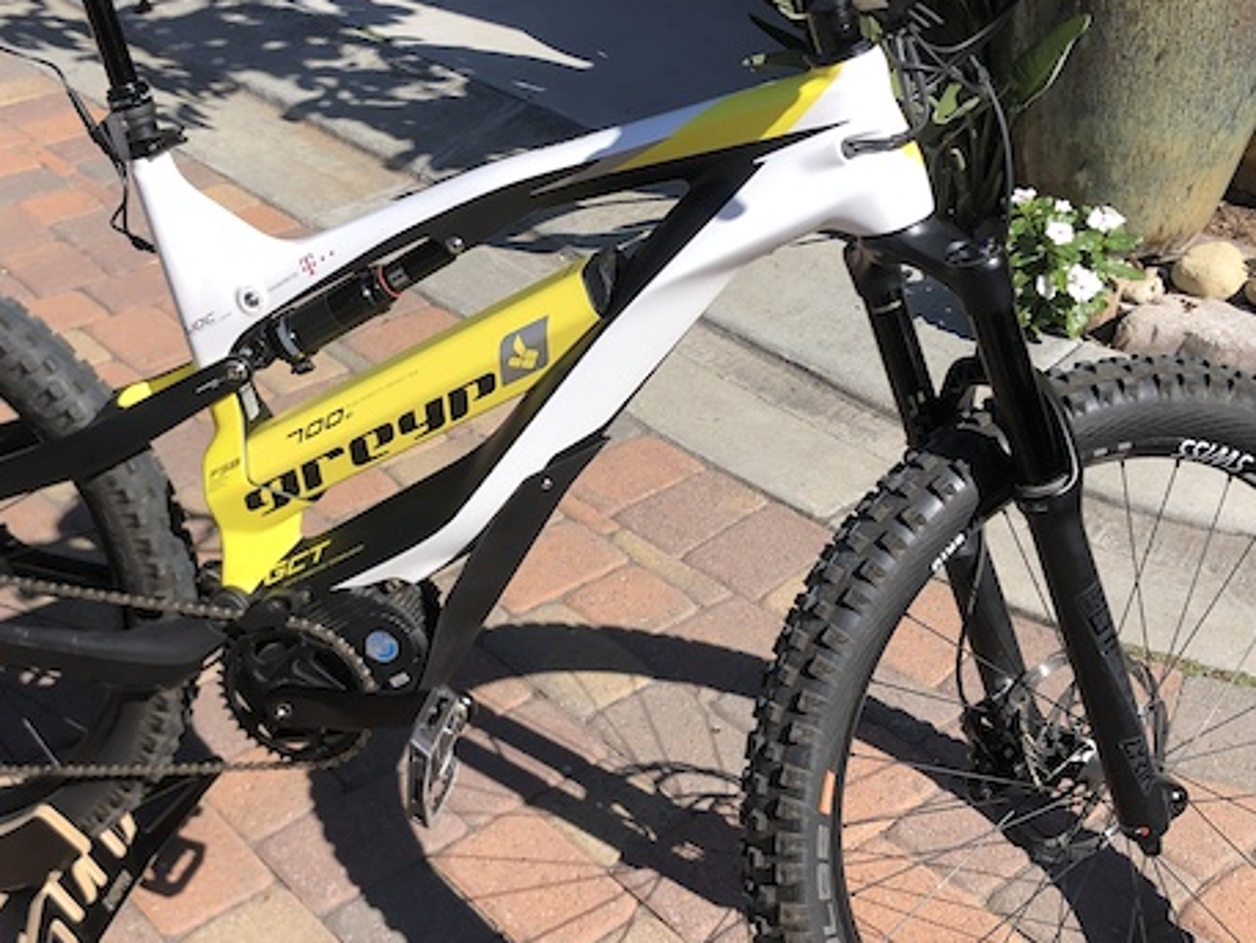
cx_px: 528
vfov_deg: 29.7
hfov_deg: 38.8
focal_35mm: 49
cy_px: 423
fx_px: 1778
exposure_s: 1/1656
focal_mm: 3.99
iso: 20
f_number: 1.8
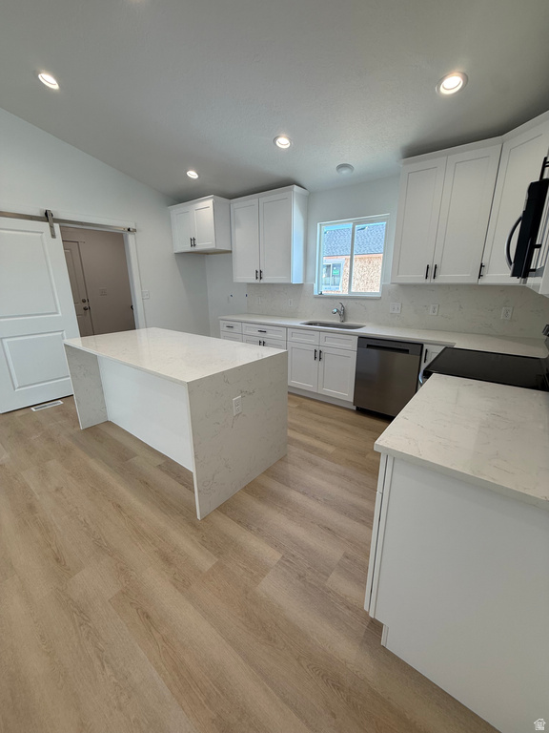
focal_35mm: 14
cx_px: 274
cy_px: 366
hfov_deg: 85.7
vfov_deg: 102.1
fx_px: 296
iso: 64
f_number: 2.2
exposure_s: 1/120
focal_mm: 2.22
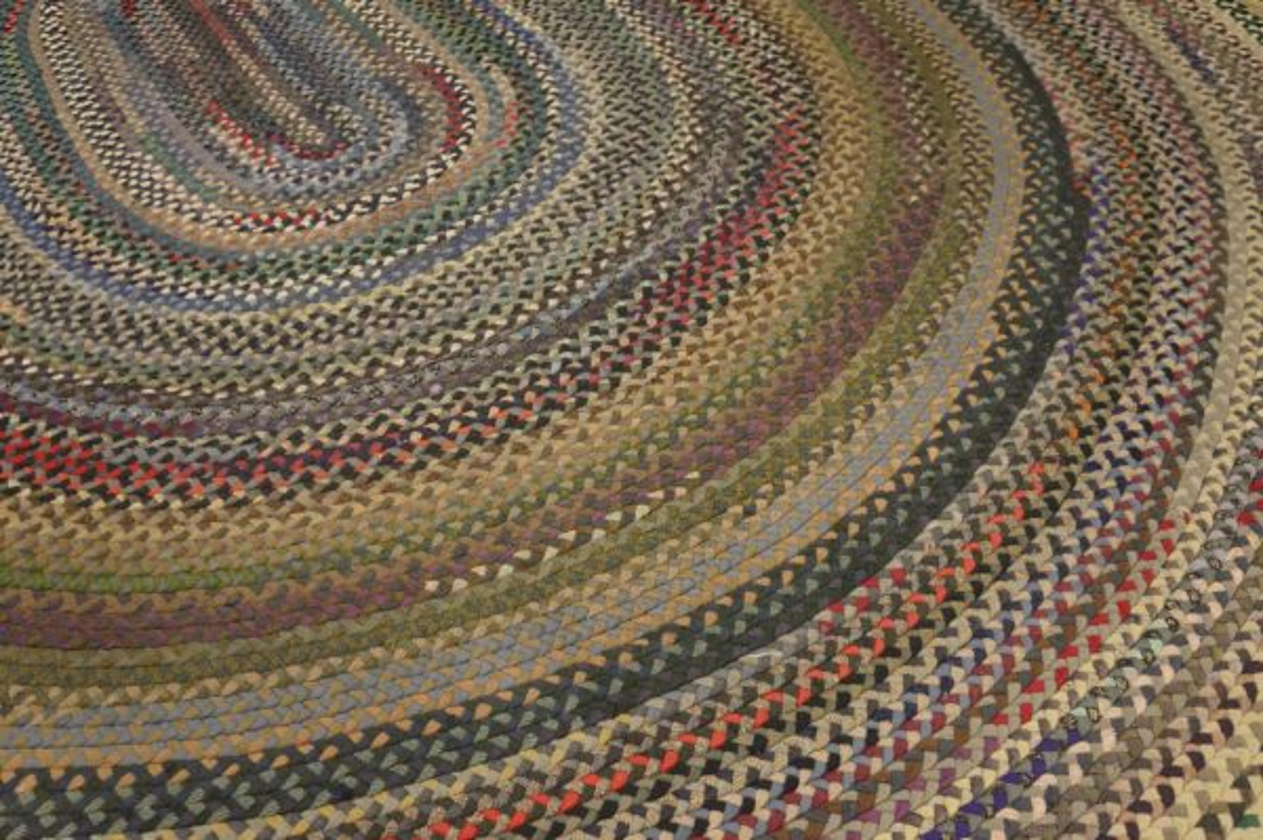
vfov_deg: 41.6
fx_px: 1104
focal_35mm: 32
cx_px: 632
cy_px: 420
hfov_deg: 59.5
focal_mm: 21
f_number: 4
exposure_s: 1/160
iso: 2500
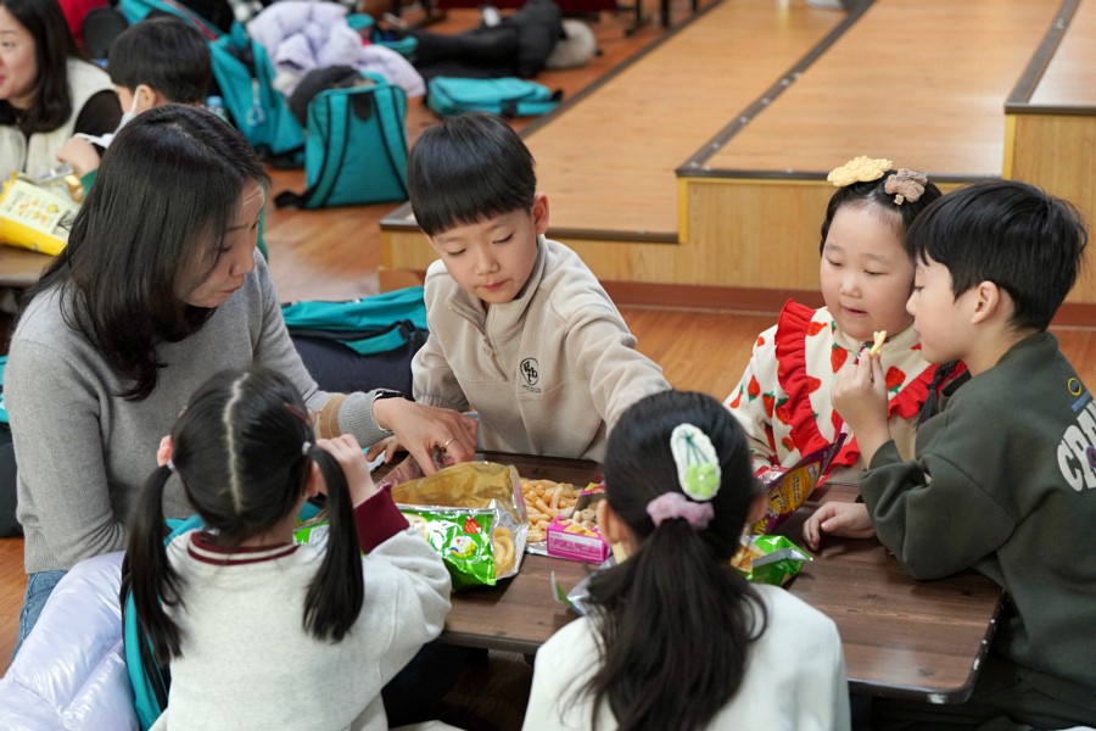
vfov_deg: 19.5
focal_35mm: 70
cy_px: 366
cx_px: 548
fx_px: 2131
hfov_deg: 28.8
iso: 1600
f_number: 4
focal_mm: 70
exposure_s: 1/160
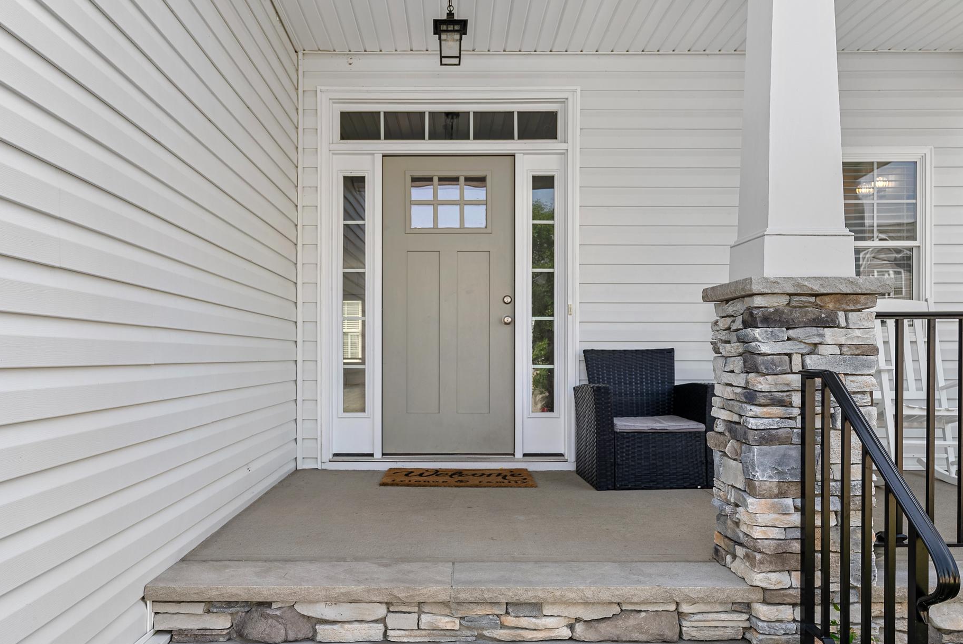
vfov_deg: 47.0
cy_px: 361
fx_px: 738
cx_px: 448
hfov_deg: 66.2
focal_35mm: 28
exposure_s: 1/40
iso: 100
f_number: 8
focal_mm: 24.5
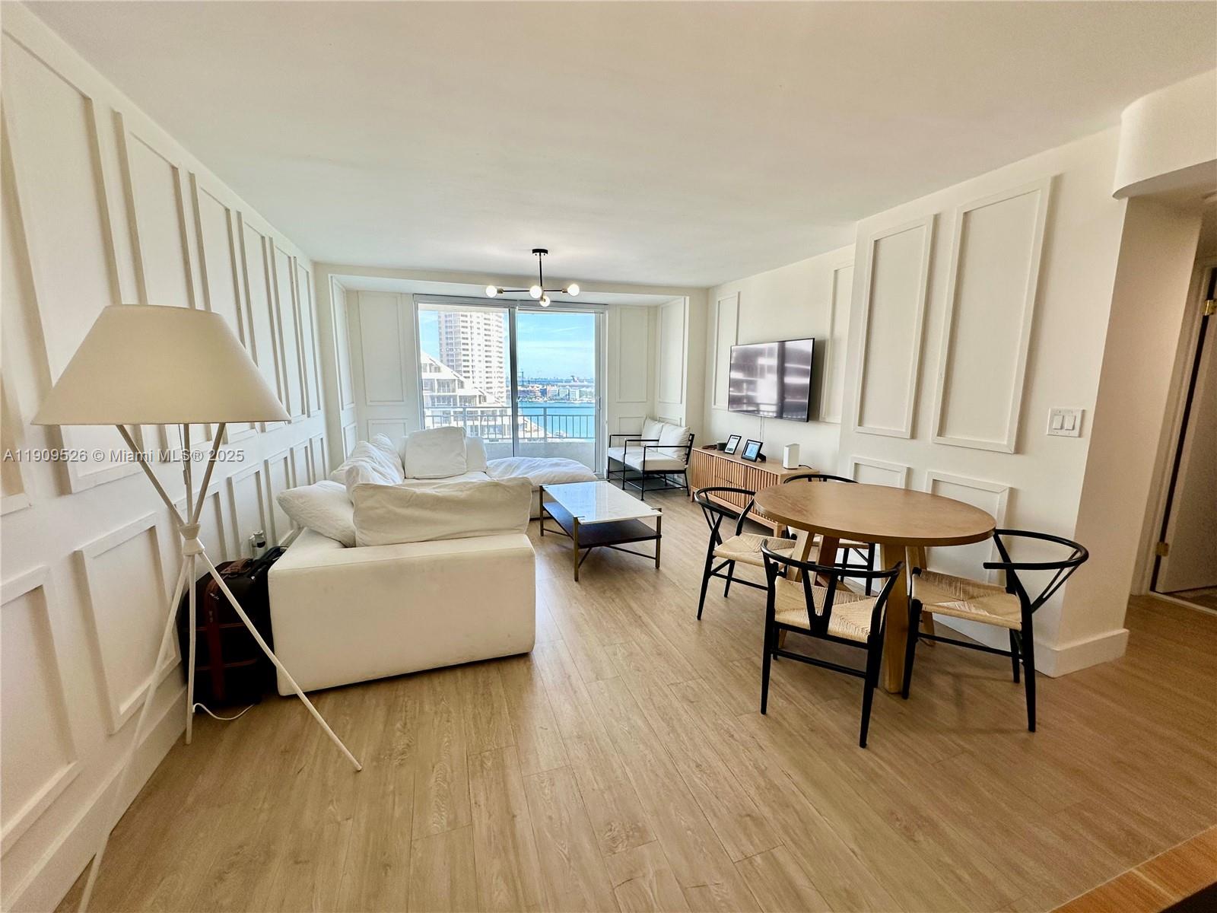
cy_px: 456
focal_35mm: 14
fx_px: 492
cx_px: 608
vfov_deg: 85.7
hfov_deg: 102.1
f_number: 2.2
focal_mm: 2.22
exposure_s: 1/120
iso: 50
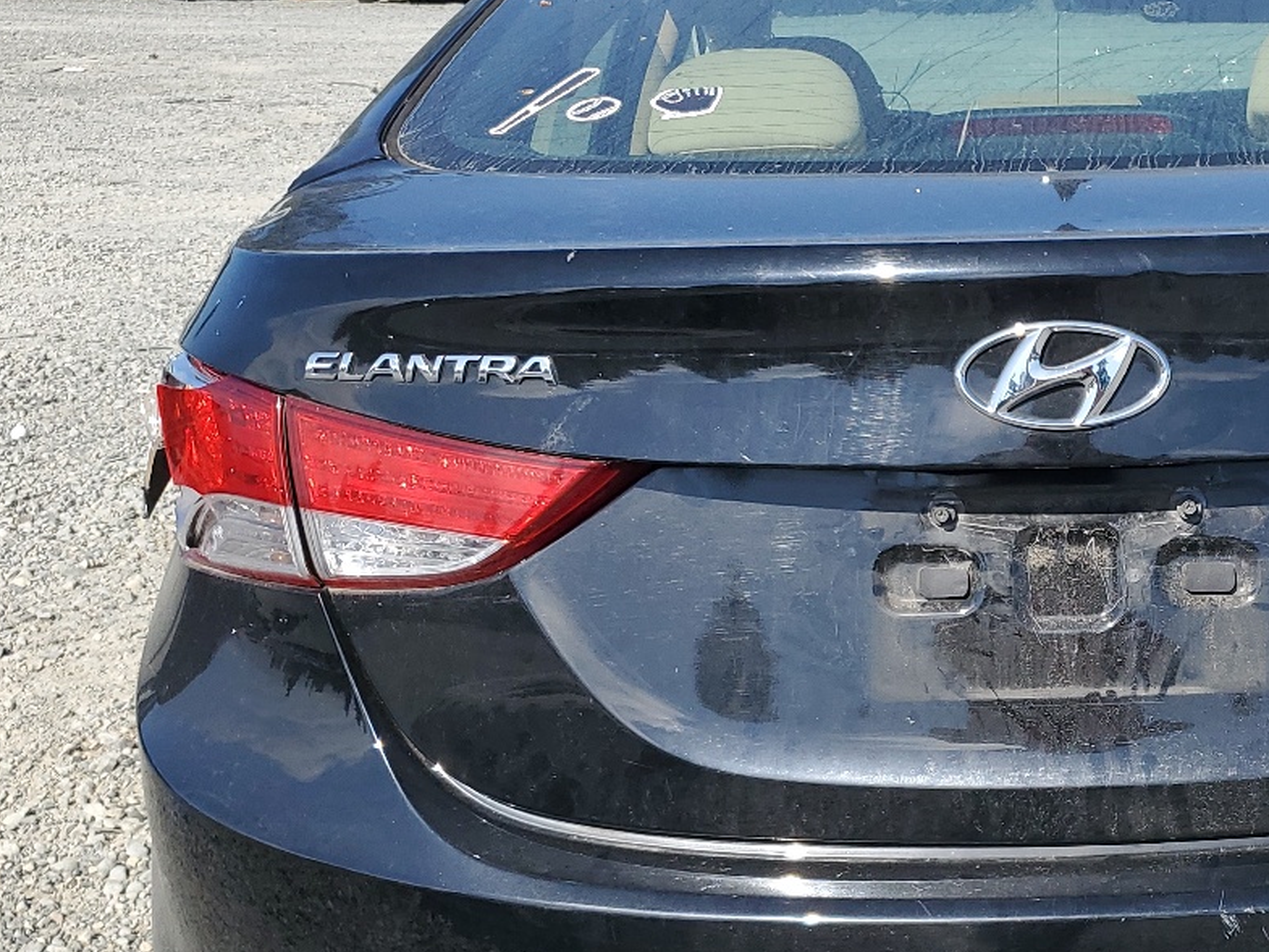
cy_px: 546
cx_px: 1091
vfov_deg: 27.5
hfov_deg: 34.5
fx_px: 1943
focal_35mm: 53
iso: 50
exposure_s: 1/2500
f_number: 1.5
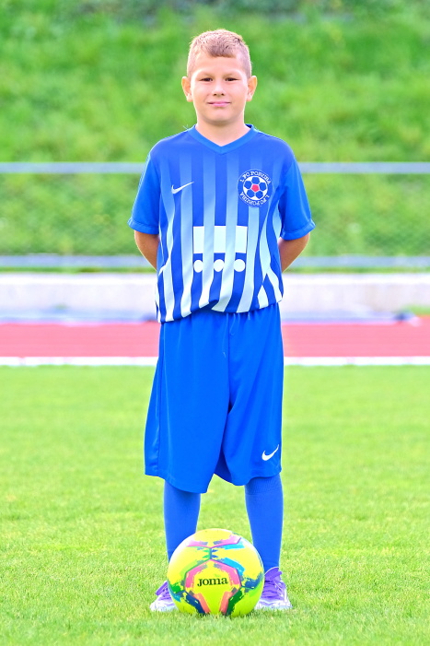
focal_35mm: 153
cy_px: 323
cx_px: 215
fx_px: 2742
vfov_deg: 13.4
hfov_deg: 9.0
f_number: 2.8
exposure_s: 1/420
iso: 320
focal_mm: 102.2
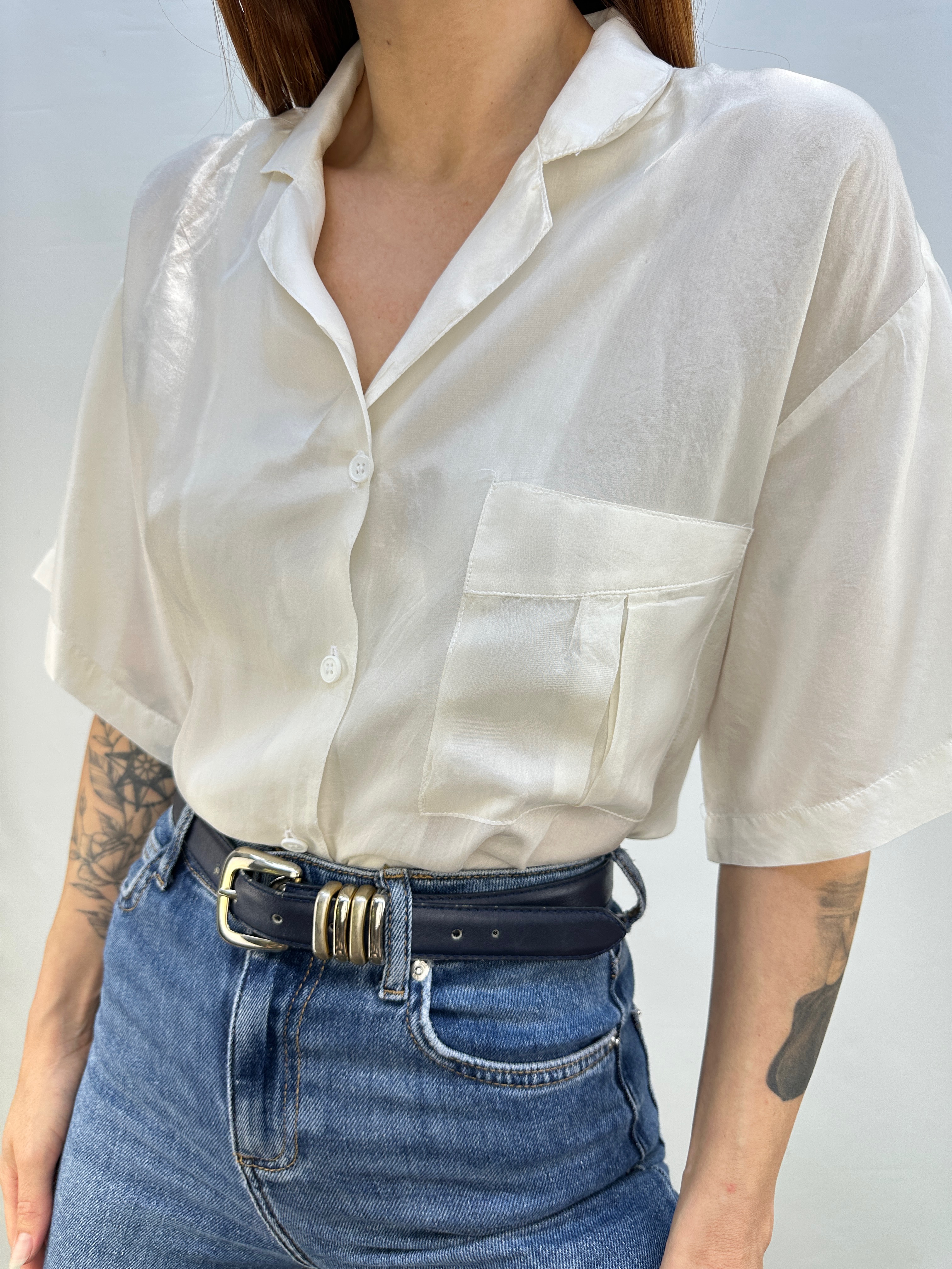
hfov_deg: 56.8
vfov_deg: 71.6
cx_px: 476
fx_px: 880
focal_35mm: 24
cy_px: 634
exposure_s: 1/458
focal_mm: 6.86
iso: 80
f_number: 1.78
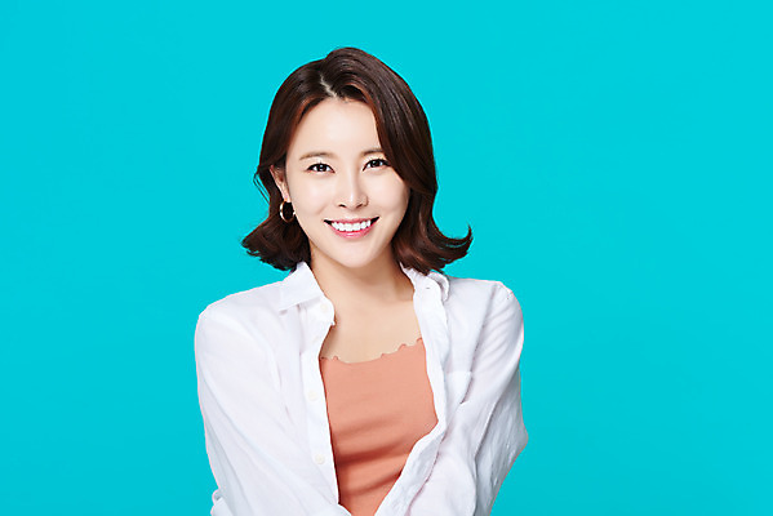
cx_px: 386
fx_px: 2256
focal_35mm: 105
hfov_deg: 19.4
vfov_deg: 13.1
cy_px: 258
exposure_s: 1/125
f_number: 16
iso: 64
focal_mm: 105
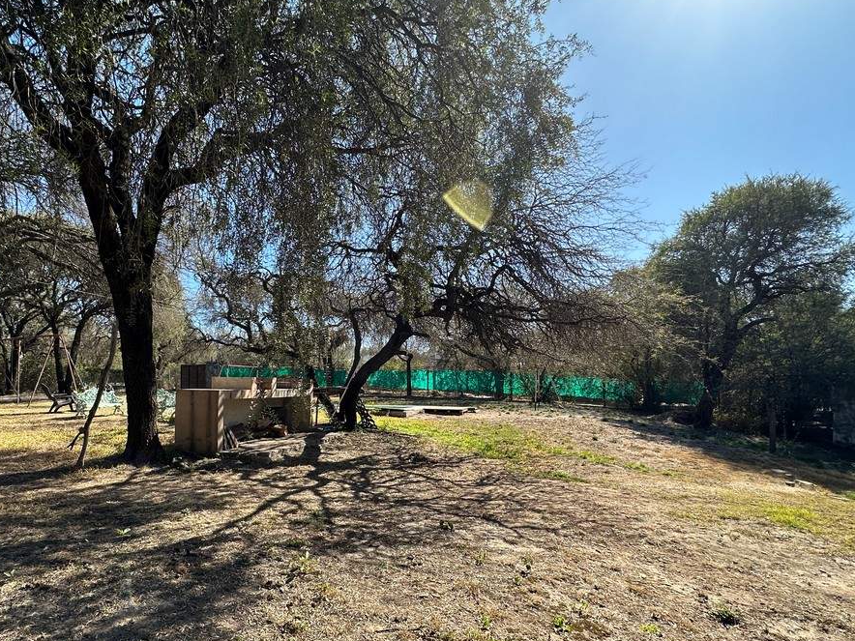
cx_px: 322
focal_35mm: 19
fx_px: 469
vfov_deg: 68.2
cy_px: 376
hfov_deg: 83.1
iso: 40
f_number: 2.2
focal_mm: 2.22
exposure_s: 1/640
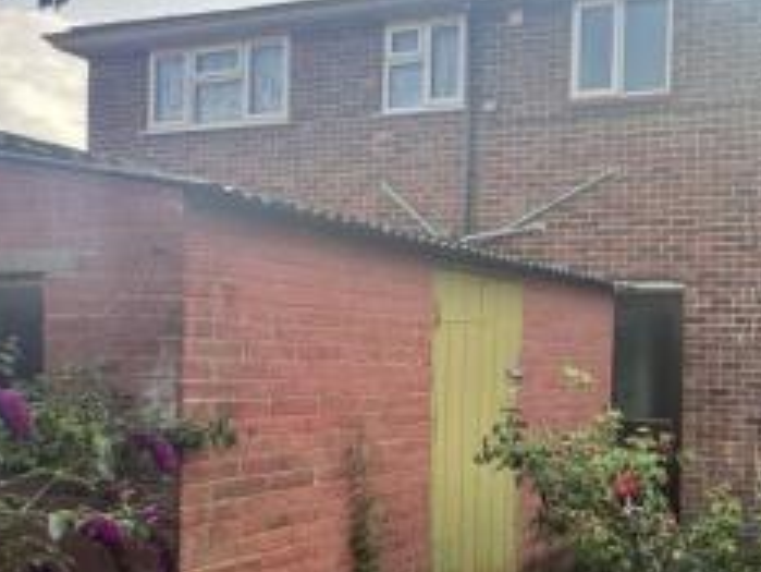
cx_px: 795
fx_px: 770
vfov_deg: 40.3
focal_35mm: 35
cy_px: 374
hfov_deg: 43.4
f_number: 2.2
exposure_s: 1/248
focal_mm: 2.22
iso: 40
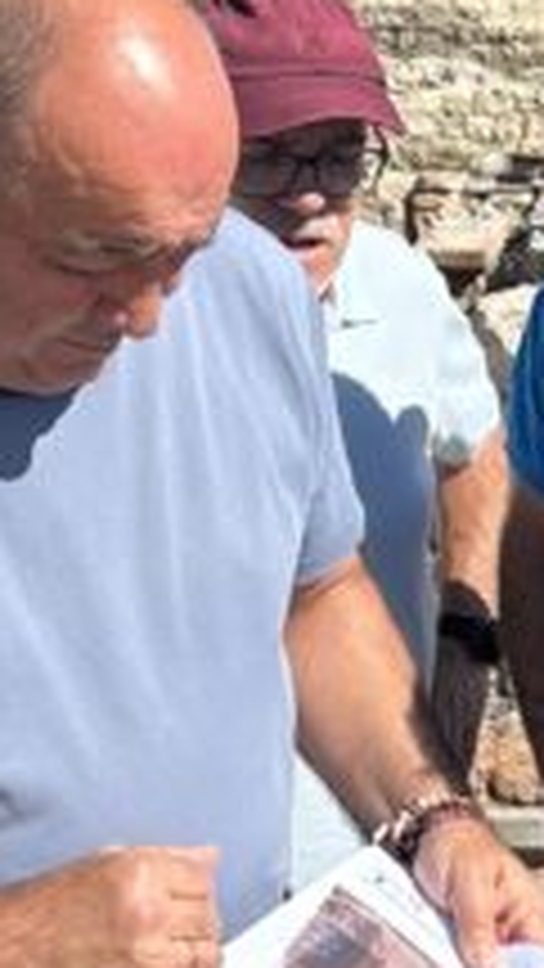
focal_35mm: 99
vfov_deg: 21.5
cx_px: 382
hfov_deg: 12.2
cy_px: 601
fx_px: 2538
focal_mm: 5.7
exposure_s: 1/4115
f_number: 1.5
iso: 50
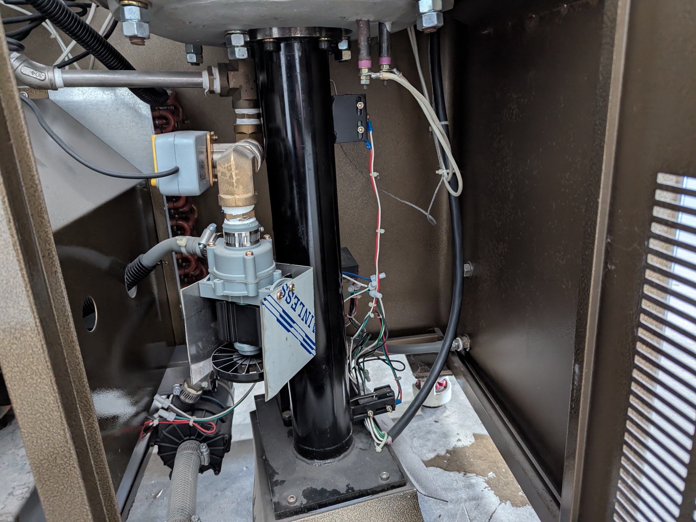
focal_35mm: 24
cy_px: 261
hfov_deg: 71.6
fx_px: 483
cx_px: 348
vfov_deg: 56.8
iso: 605
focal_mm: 6.81
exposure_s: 1/41.8
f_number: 1.85
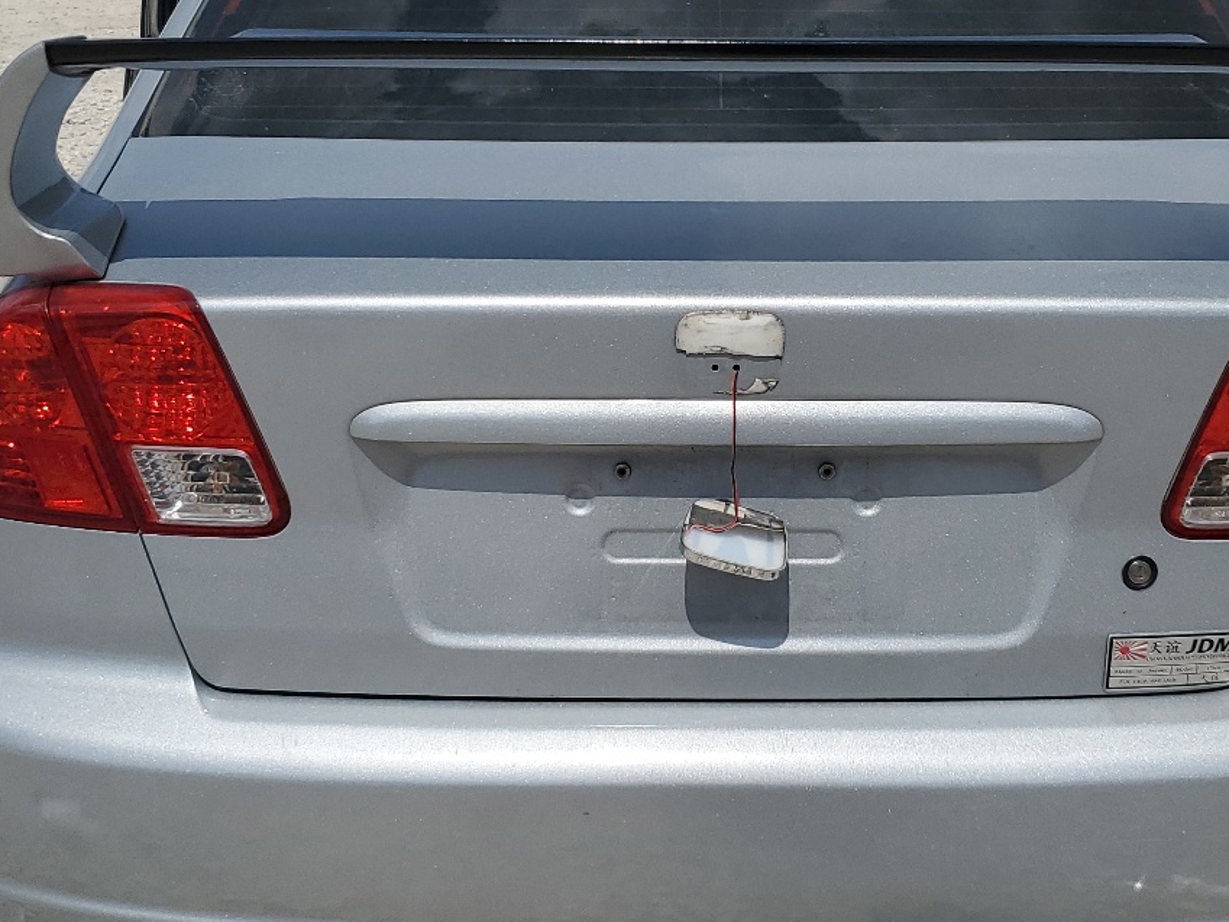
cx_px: 715
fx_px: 1740
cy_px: 397
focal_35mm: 49
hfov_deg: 38.8
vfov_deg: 29.6
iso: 50
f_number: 1.5
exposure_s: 1/10000
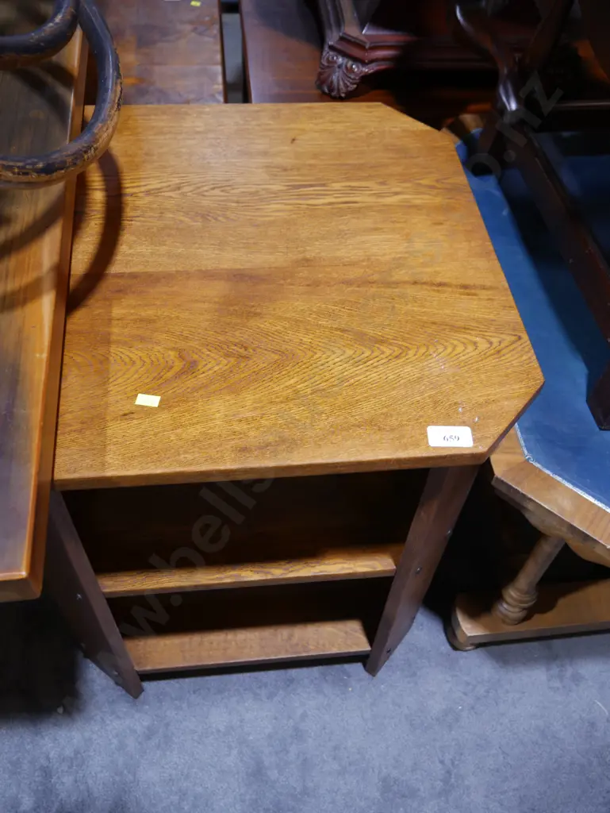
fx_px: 751
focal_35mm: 32
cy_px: 406
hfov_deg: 44.2
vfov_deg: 56.8
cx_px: 305
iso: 500
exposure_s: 1/60
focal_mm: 16
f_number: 3.6
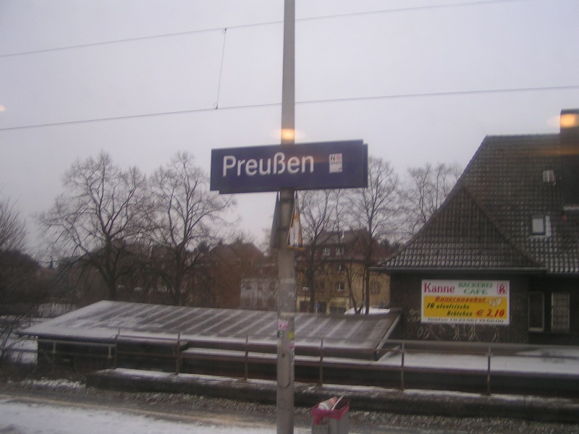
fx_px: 636
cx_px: 290
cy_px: 217
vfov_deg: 37.7
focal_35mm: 38
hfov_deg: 49.0
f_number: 2.8
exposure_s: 1/40
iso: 50
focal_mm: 5.8
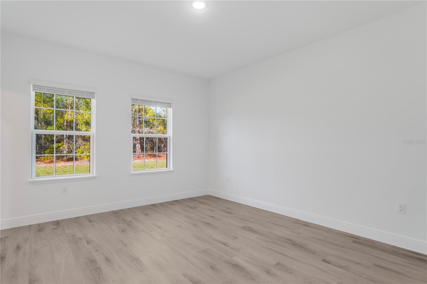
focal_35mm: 18
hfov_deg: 90.0
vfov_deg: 67.4
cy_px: 142
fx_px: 213
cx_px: 214
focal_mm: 12
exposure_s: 1/40
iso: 100
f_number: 2.2
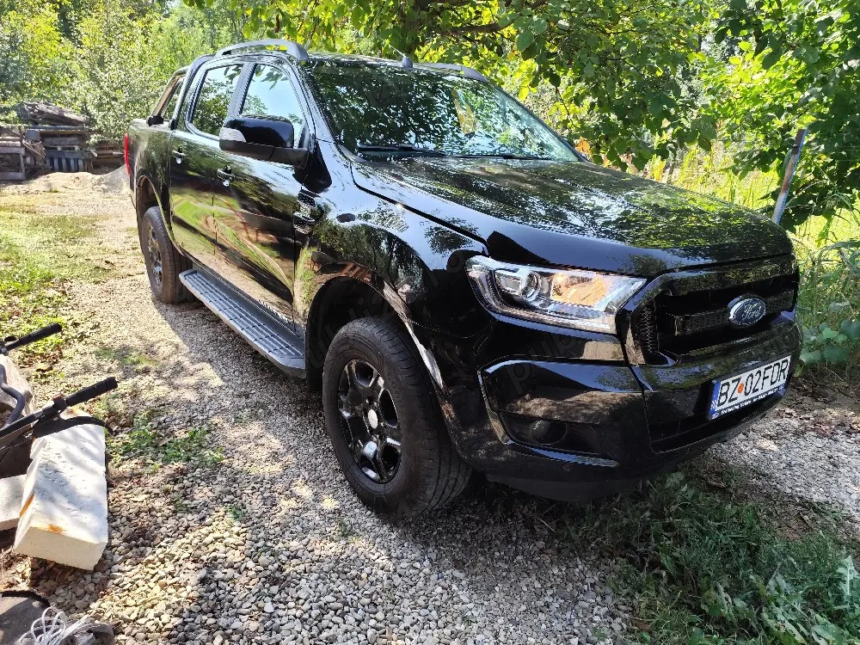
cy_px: 322
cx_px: 430
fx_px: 571
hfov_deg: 73.9
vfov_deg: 58.9
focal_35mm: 23
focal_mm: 6.14
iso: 50
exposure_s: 1/263
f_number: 1.65
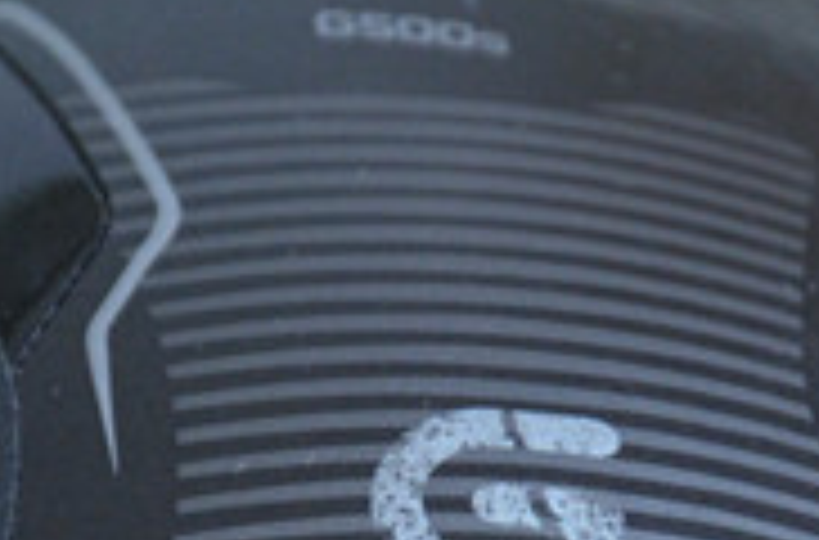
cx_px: 418
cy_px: 592
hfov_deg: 3.7
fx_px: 12723
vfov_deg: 2.4
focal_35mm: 561
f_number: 5.6
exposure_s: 1/30
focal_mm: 85
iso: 1400
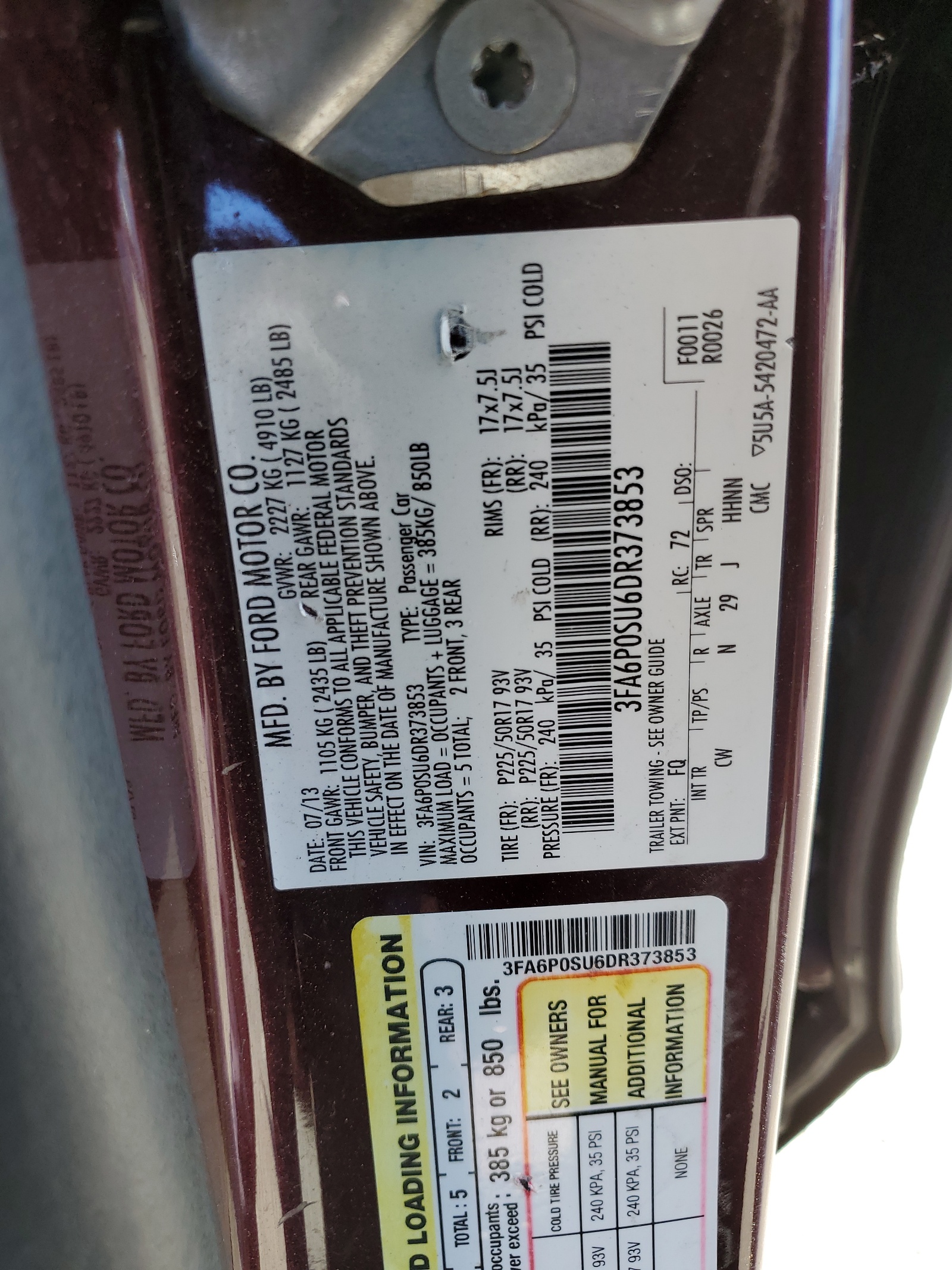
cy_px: 635
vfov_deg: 67.3
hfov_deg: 53.1
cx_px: 476
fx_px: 953
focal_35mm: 26
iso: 50
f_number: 1.5
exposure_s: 1/182
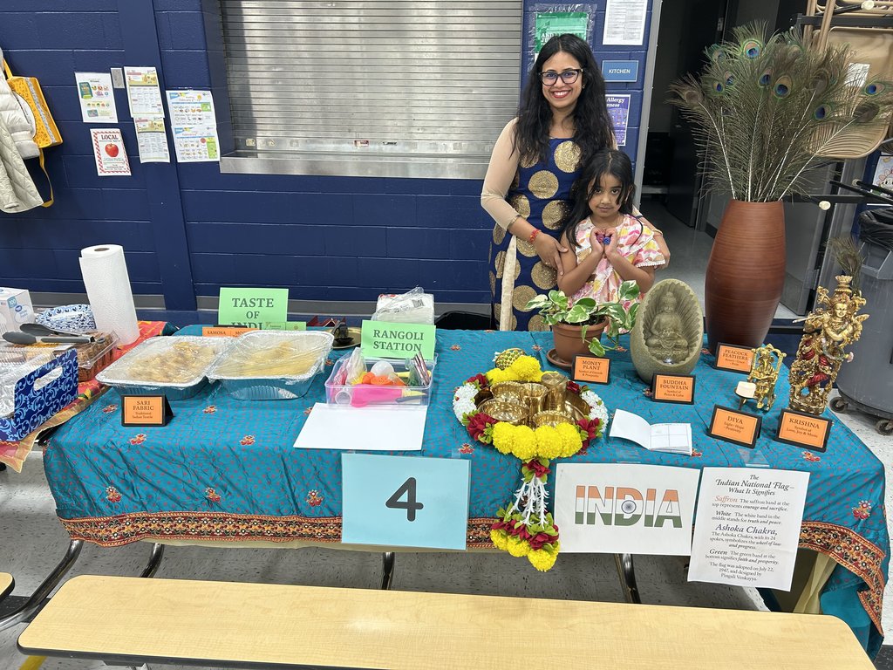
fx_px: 671
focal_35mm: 26
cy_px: 335
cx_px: 446
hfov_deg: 67.3
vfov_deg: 53.1
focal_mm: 5.7
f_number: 1.5
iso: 100
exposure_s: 1/60
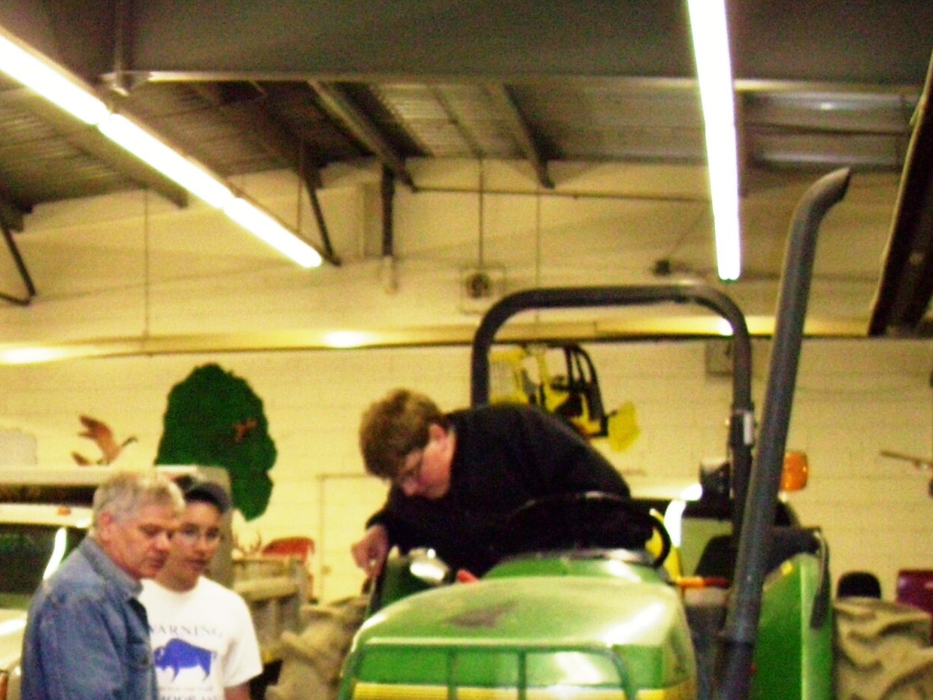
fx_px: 1779
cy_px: 707
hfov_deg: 28.7
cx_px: 185
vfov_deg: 21.4
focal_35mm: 66
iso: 160
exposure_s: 1/40
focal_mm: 5.7
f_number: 2.9
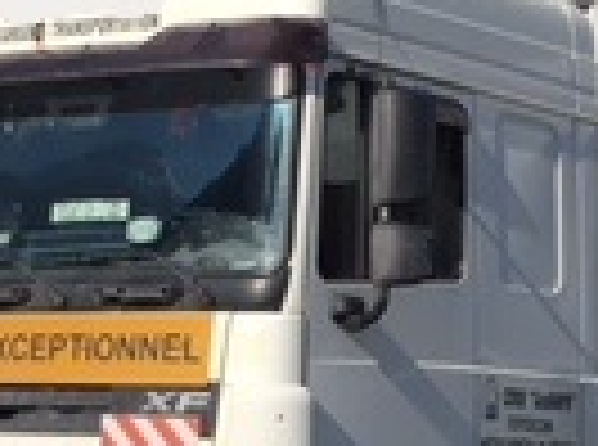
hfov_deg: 14.1
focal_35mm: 140
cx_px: 261
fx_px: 2412
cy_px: 414
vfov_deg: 10.5
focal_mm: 4.15
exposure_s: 1/2331
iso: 25
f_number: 2.2
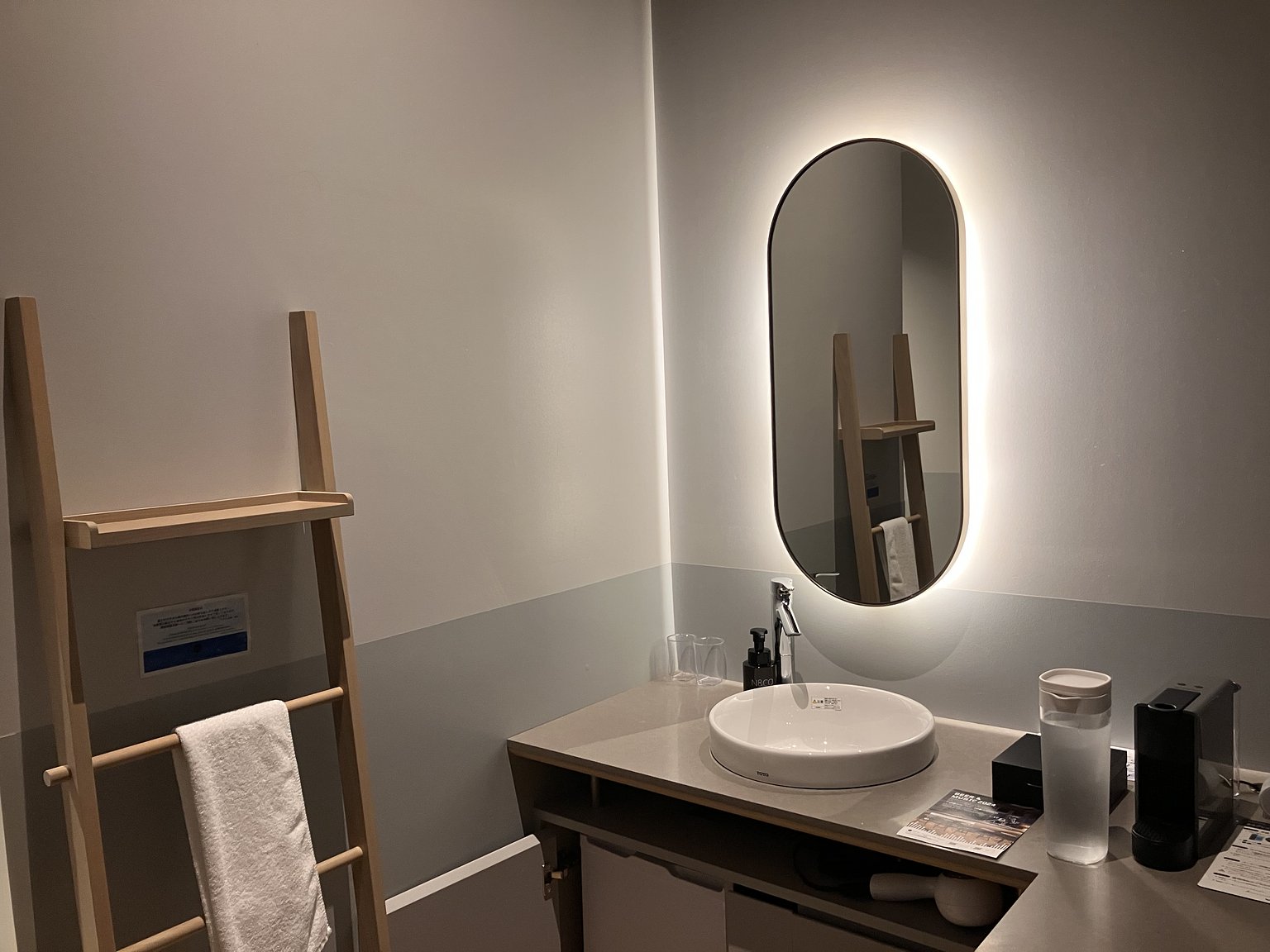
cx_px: 635
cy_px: 476
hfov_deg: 63.4
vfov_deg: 49.7
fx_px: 1027
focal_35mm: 28
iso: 125
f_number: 1.8
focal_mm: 3.99
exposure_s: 1/60
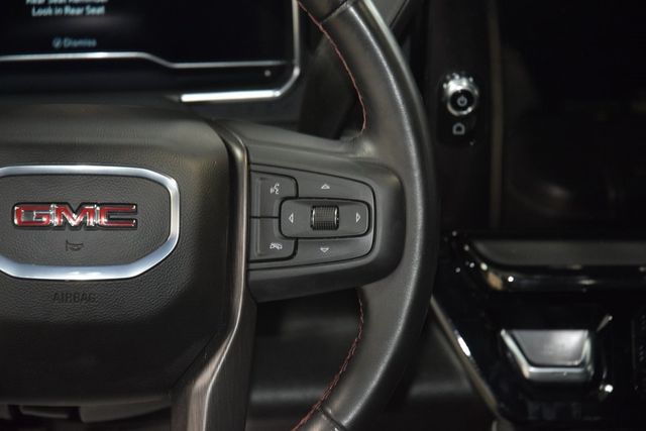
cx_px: 323
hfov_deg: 19.5
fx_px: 1884
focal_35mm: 105
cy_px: 216
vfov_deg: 13.0
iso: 2200
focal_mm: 70
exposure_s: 1/30
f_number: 4.5
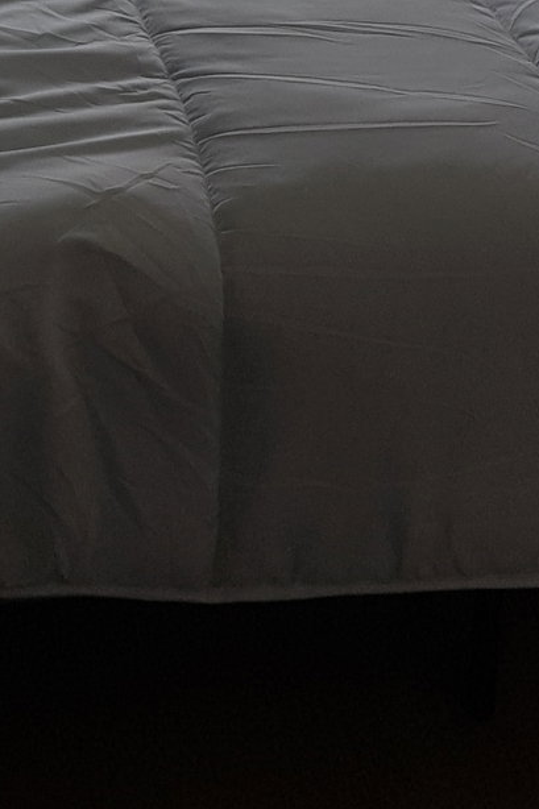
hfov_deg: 14.3
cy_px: -356
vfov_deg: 19.3
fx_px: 2112
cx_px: 11
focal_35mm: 94
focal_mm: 4.2
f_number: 1.7
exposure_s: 1/321
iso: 40
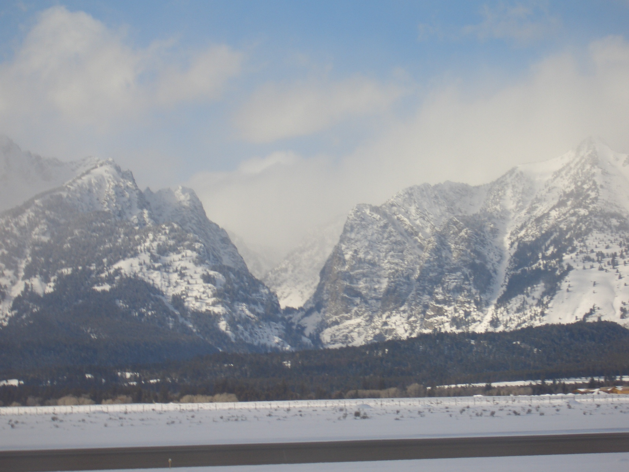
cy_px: 236
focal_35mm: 105
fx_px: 1908
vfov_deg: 14.1
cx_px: 314
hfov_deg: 18.7
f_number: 7.7
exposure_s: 1/160
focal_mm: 17.4
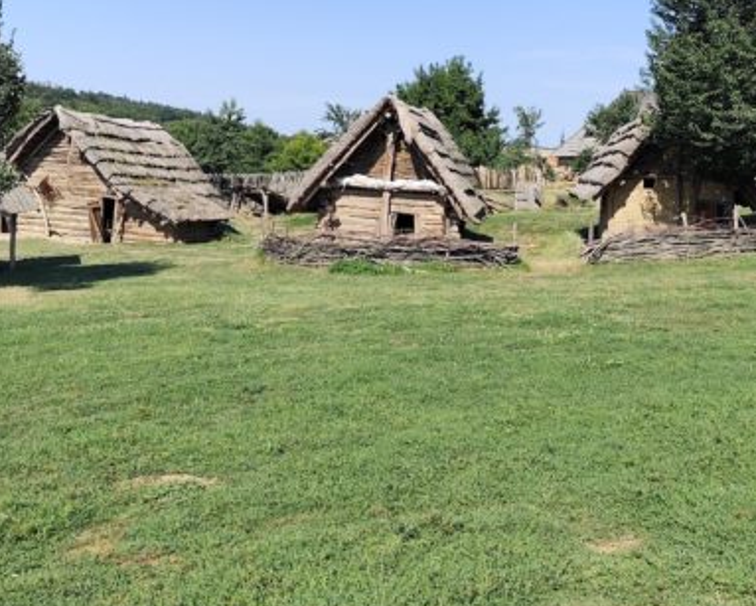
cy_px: 91
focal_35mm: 45
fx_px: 1008
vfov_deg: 32.2
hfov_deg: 41.1
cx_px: 391
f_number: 1.65
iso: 50
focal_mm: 6.19
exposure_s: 1/603
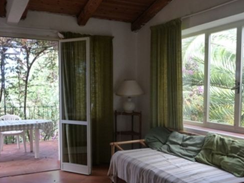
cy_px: 108
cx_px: 122
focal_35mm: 37
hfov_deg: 50.1
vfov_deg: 38.6
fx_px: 261
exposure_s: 1/60
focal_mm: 5
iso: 160
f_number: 3.4
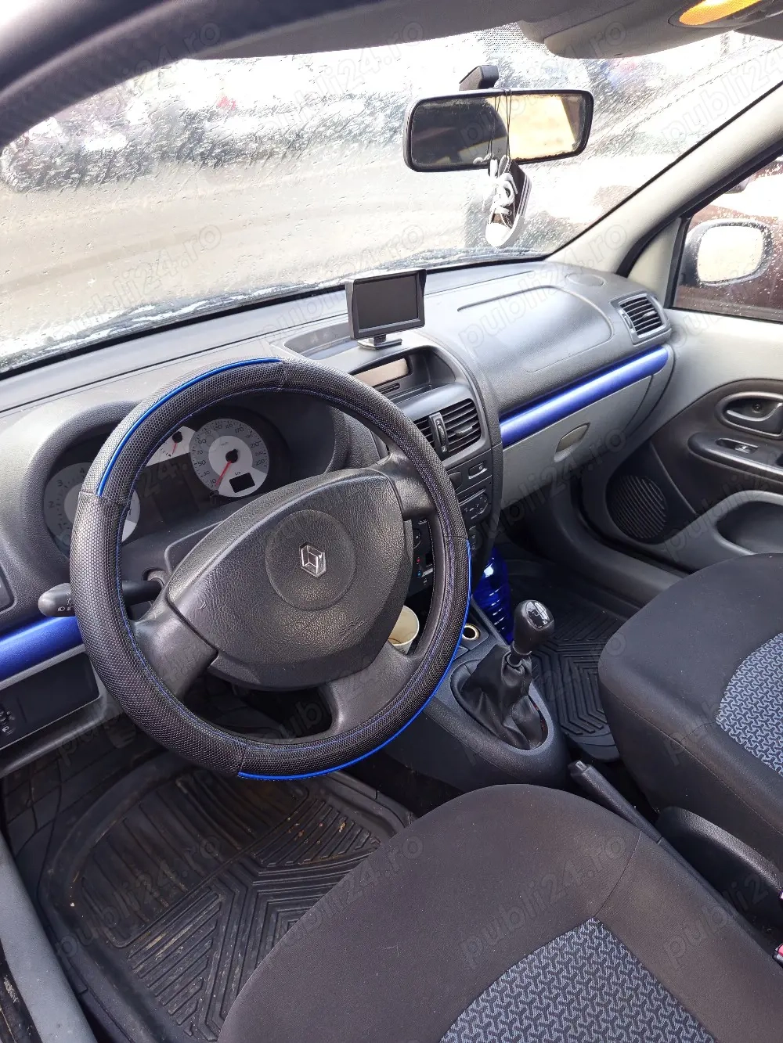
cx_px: 392
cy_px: 522
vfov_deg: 71.6
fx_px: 724
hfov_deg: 56.8
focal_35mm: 24
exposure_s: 1/50
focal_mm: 5.24
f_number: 1.7
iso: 406
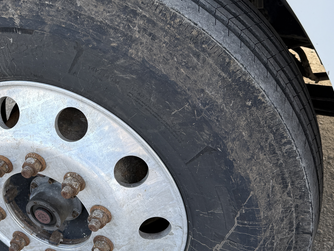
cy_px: 134
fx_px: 425
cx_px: 78
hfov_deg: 41.5
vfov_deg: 32.9
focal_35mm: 44
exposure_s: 1/476
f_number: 1.78
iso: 80
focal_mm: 6.76
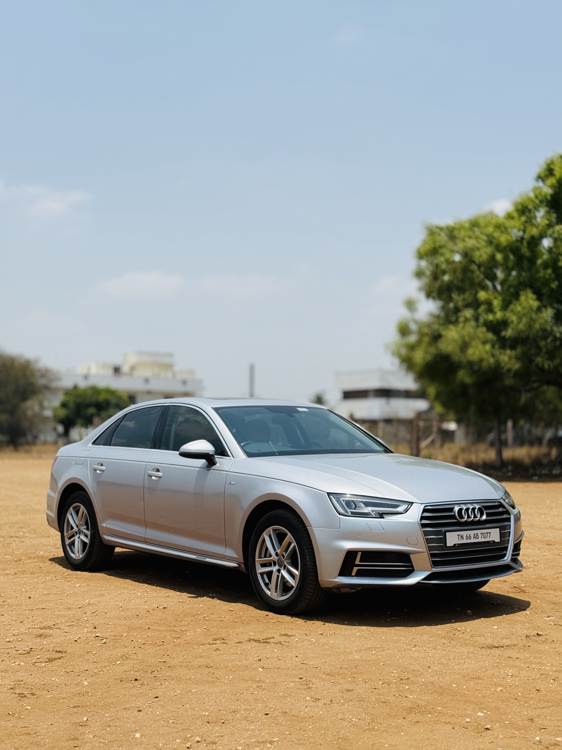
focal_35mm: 48
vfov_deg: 39.7
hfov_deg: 30.3
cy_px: 375
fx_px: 1039
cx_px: 281
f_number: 1.78
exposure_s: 1/7143
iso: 100
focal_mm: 6.76
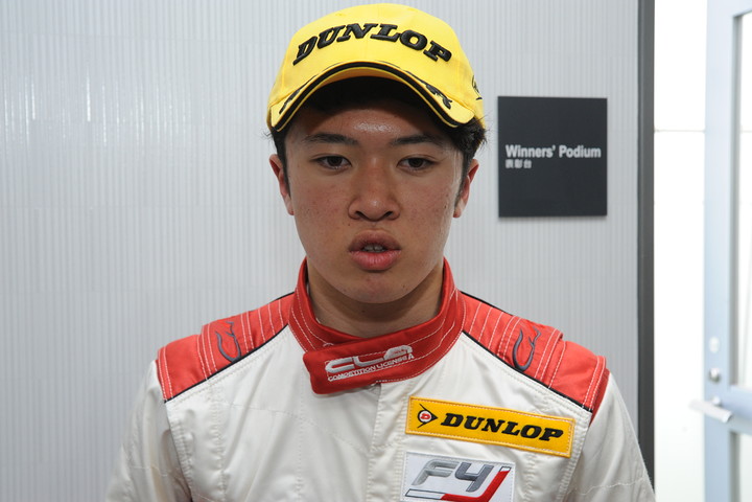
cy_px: 251
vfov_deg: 28.1
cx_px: 376
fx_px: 1003
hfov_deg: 41.1
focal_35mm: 48
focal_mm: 48
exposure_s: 1/60
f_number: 8
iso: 1600
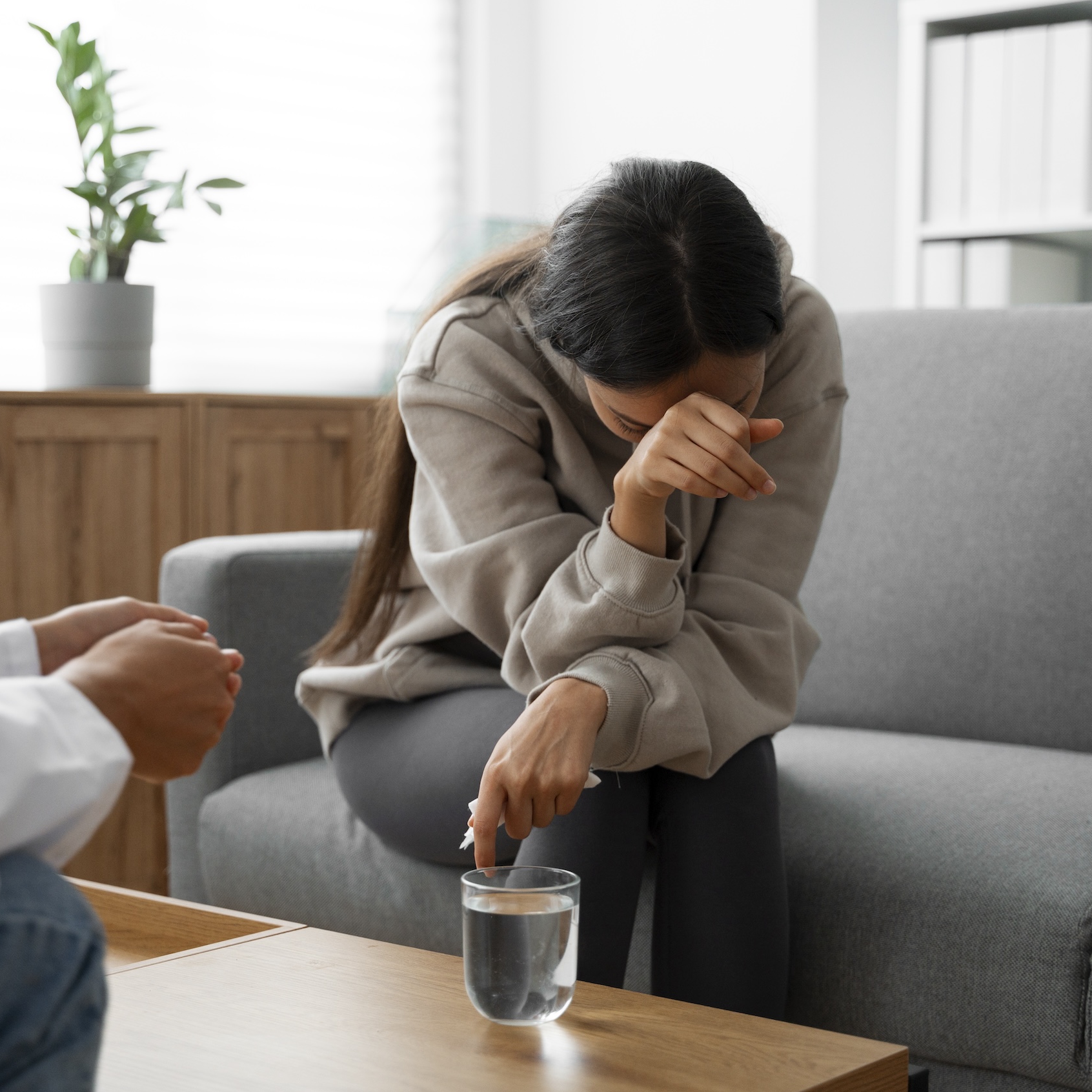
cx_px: 468
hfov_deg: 26.9
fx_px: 2284
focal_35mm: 64
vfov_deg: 26.9
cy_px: 546
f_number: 3.2
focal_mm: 50
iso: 500
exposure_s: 1/250
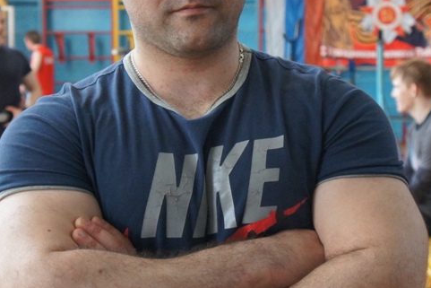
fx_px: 1031
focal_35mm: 86
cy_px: 122
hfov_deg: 23.6
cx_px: 228
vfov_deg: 15.9
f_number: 4
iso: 1600
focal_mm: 27
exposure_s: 1/80
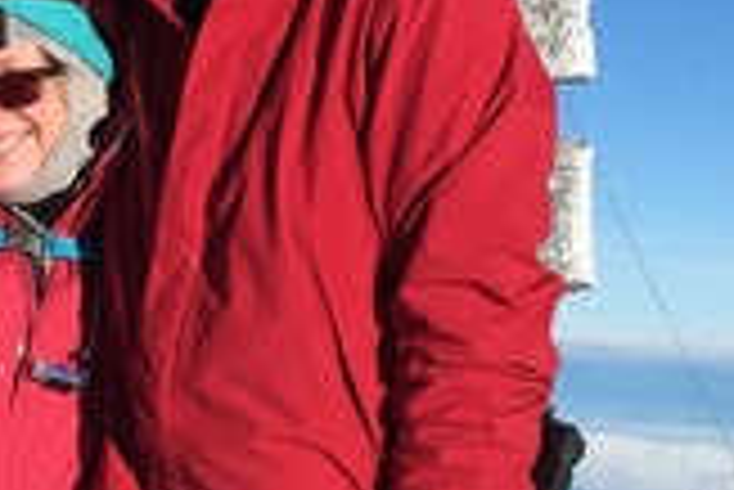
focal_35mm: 142
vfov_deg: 9.7
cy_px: 202
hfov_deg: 14.4
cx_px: 284
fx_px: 2898
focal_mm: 4.15
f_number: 2.2
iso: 32
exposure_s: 1/2475
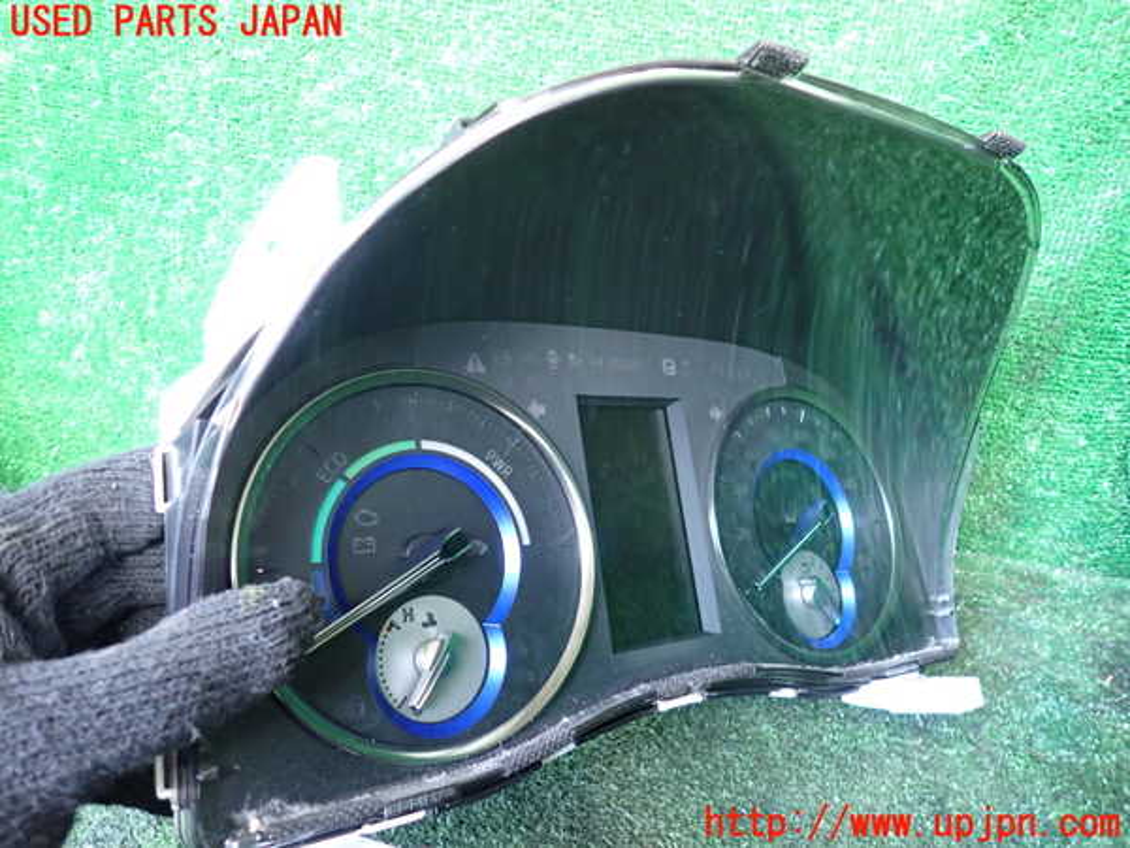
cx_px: 565
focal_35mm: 25
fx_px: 816
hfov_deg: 69.4
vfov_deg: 54.9
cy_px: 424
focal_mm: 4.5
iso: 500
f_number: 2
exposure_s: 1/30
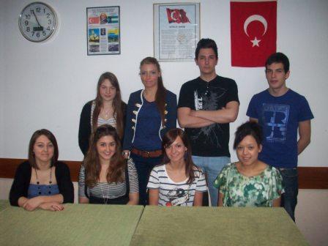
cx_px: 164
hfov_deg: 50.1
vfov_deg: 38.7
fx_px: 351
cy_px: 123
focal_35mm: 37
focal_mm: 6.2
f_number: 2.8
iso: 160
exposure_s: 1/64
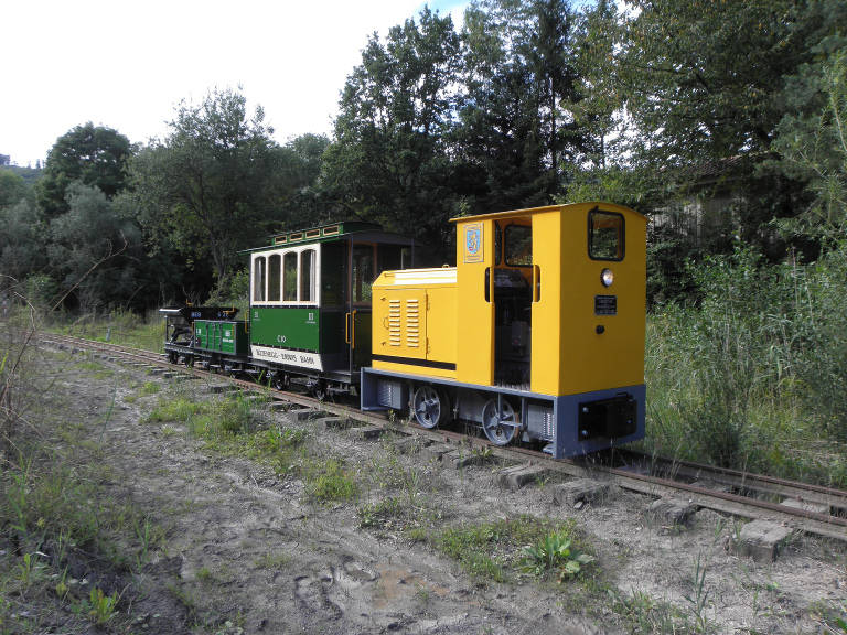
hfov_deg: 67.3
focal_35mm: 26
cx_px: 424
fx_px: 636
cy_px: 318
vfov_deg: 53.1
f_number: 5
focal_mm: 4.6
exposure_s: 1/60
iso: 64
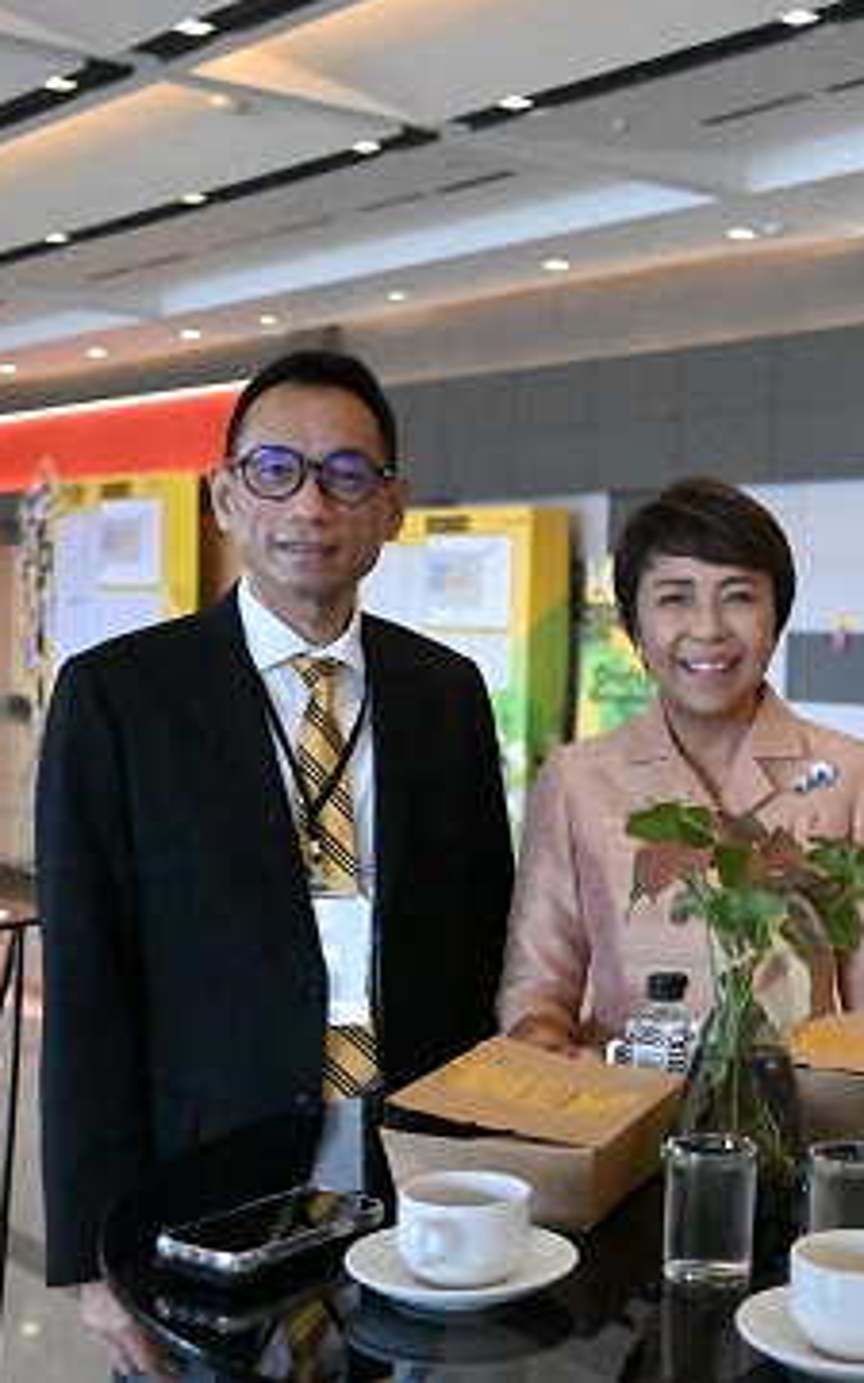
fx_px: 2034
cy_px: 690
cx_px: 693
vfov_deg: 37.5
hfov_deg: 23.6
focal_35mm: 54
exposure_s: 1/8000
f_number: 4
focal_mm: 35
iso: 51200
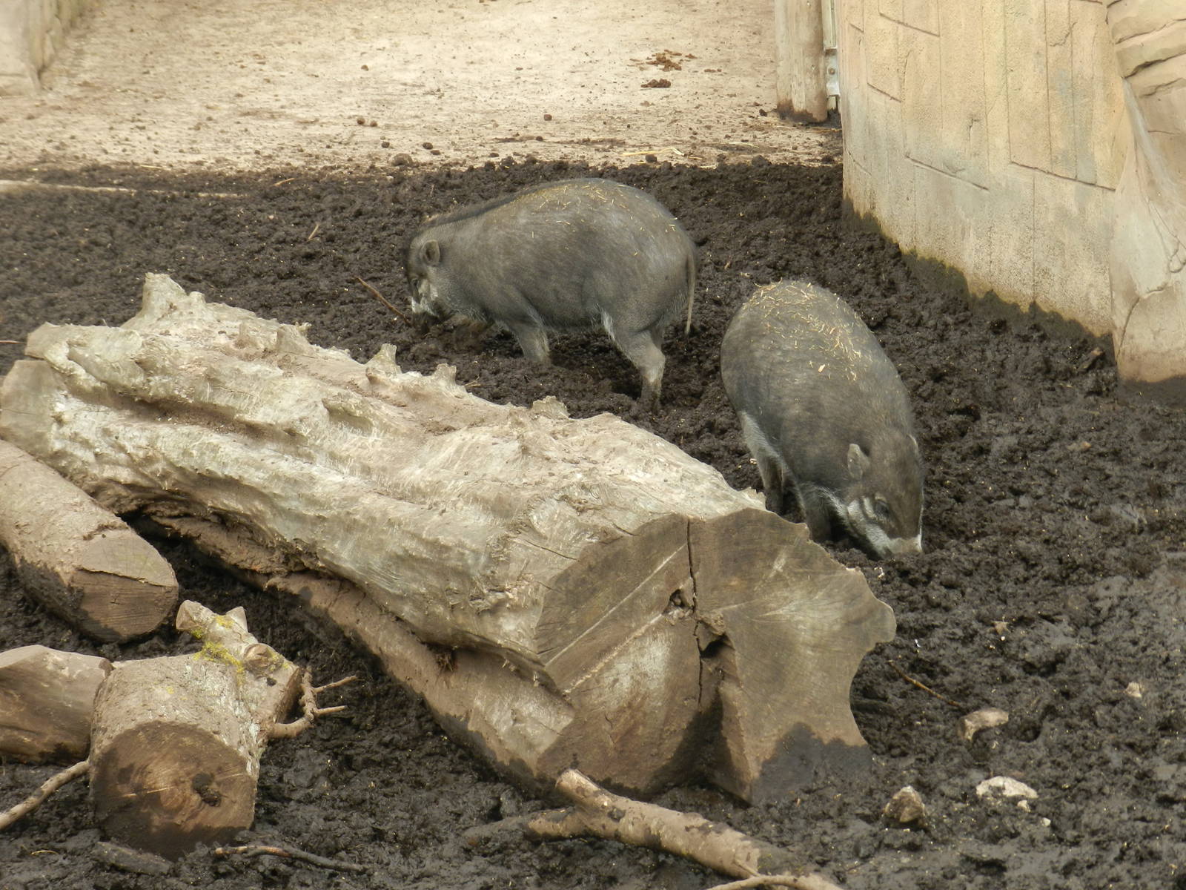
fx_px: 4454
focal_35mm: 130
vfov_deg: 11.4
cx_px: 593
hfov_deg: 15.2
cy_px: 445
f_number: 5
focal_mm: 23.1
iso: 160
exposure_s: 1/100
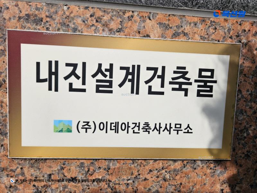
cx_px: 128
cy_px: 96
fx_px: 171
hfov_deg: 73.9
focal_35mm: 23
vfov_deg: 58.9
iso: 25
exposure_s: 1/3134
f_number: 1.8
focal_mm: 5.4
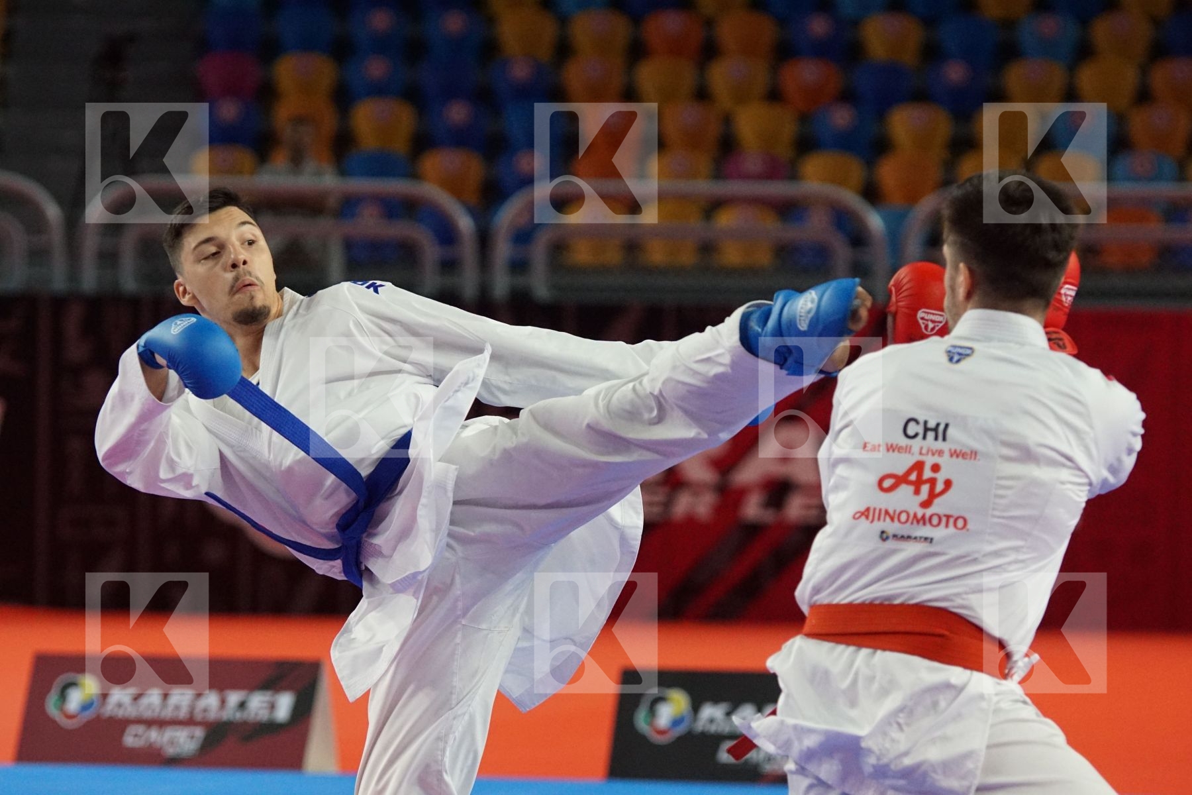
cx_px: 596
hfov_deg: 10.2
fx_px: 6704
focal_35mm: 202
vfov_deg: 6.8
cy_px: 398
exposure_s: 1/2000
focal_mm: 135
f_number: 2.8
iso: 3200
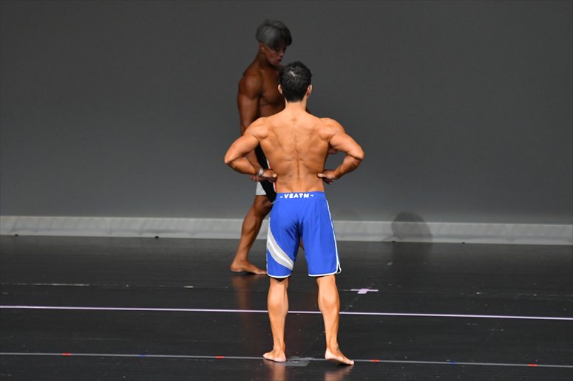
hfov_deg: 6.5
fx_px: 5011
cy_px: 190
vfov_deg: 4.4
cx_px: 286
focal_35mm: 315
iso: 4000
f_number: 5.6
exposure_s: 1/400
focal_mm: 210
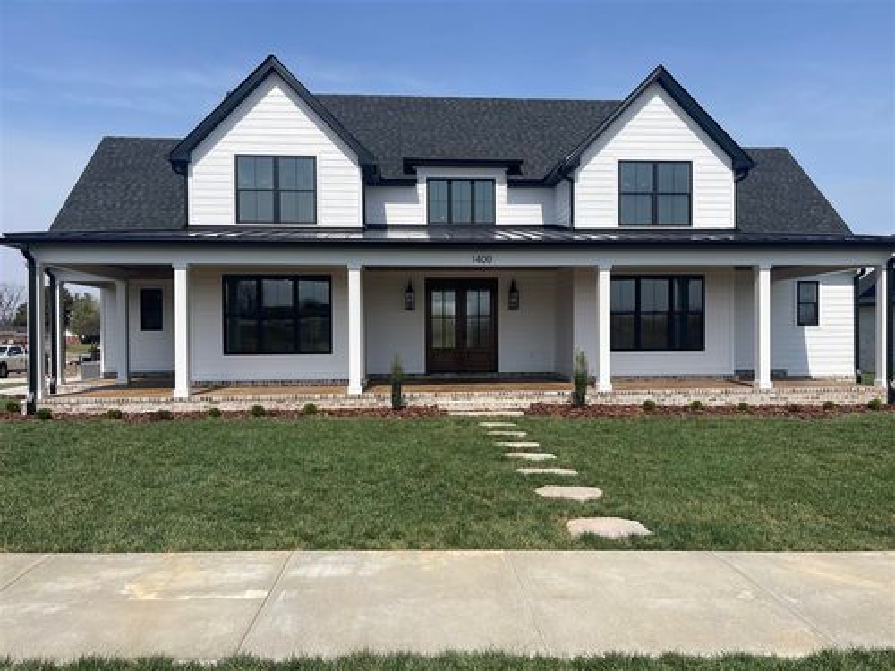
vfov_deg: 54.9
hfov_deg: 69.4
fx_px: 646
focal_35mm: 25
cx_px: 448
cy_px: 336
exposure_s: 1/4717
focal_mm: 5.1
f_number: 1.6
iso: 32
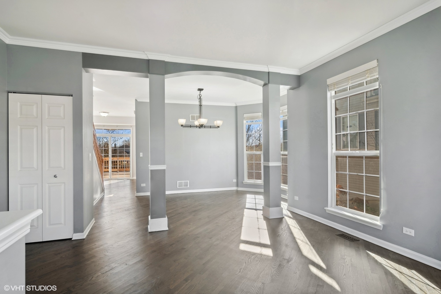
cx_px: 220
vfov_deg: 67.4
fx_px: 220
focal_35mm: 18
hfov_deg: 90.0
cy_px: 147
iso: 100
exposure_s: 1/15
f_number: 9
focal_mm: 12
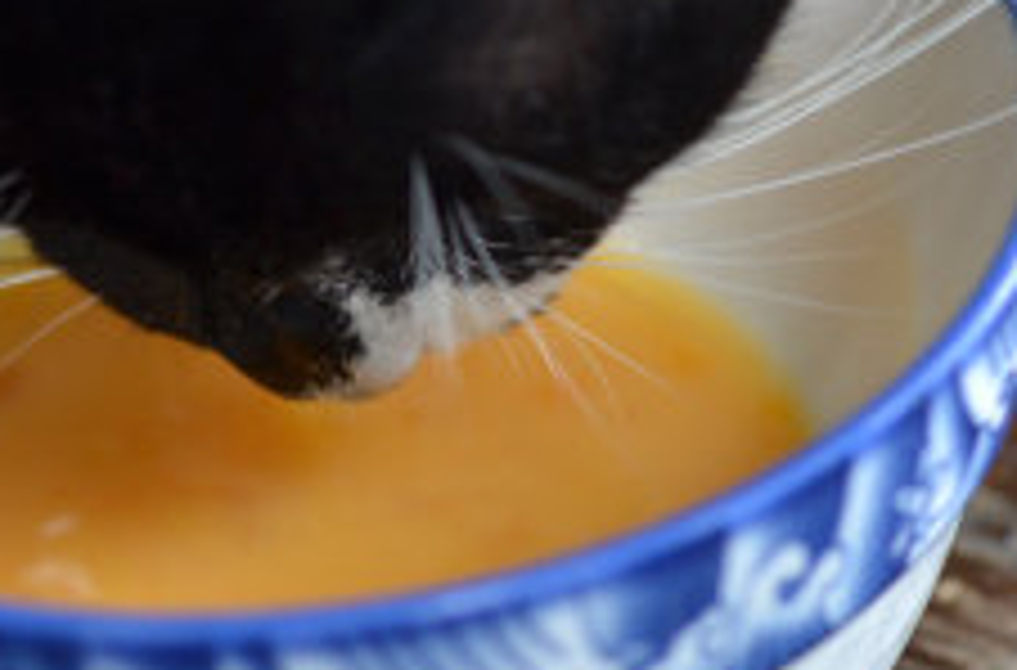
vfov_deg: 9.6
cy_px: 317
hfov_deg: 14.5
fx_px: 4008
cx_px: 436
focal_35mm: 142
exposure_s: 1/125
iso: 400
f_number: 4
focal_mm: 35
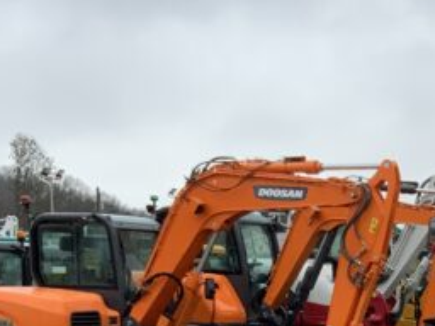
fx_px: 1458
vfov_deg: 12.1
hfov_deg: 15.7
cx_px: 634
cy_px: 516
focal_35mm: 116
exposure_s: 1/351
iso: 16
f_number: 1.8
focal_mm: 3
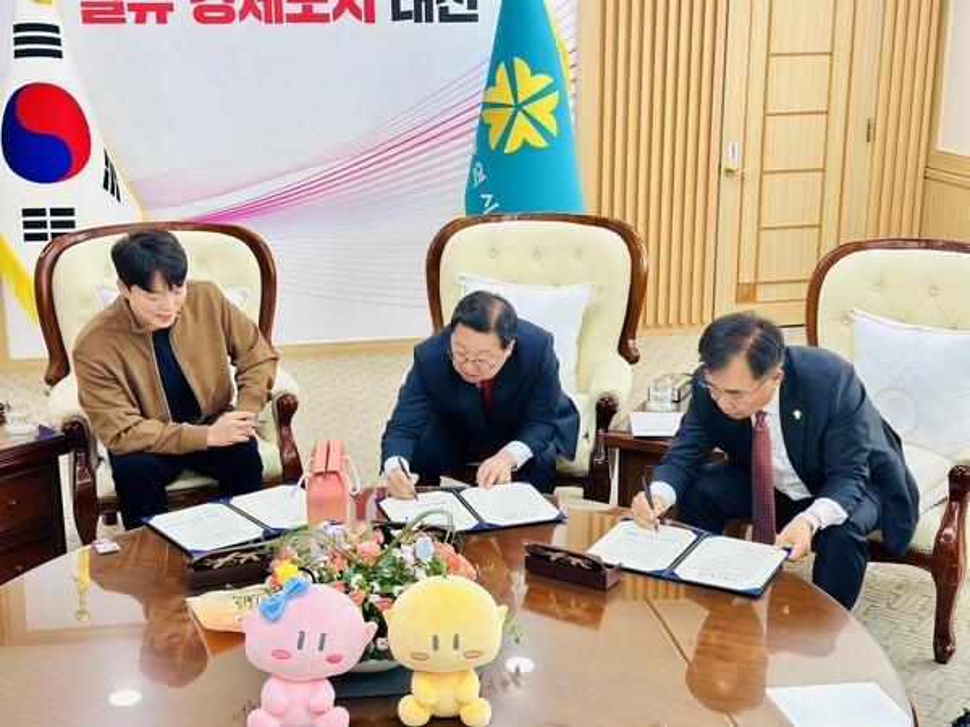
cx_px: 485
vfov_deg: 30.3
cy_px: 364
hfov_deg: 39.7
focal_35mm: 48
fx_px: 1345
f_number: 1.78
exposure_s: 1/120
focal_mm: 6.86
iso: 64
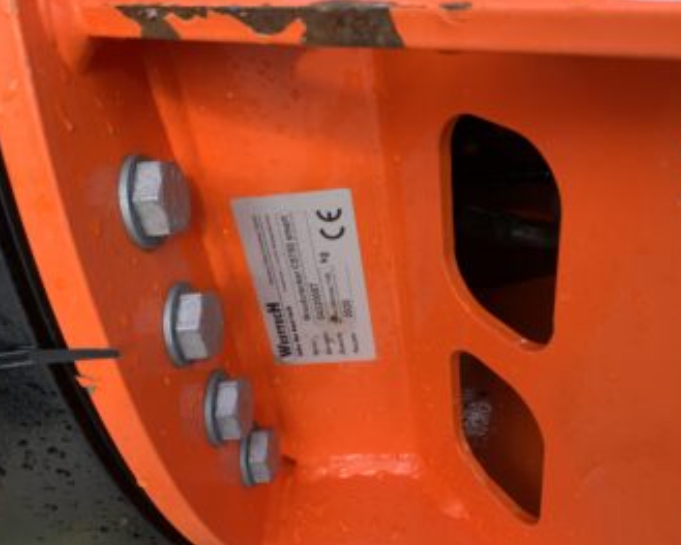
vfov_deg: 47.1
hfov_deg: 57.2
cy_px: 269
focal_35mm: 31
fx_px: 625
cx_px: 348
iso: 16
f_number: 1.8
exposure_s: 1/238
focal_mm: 3
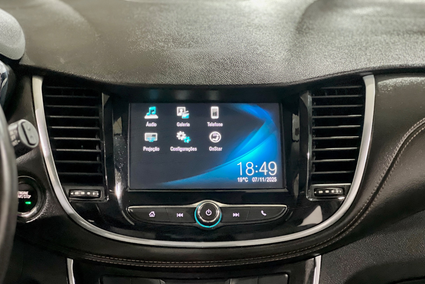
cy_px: 127
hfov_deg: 25.1
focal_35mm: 81
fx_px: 956
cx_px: 213
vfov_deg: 16.9
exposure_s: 1/15
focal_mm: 9
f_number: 2.8
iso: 800
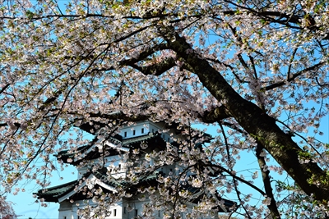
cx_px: 164
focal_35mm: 46
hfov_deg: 42.7
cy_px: 110
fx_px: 421
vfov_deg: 29.3
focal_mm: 46
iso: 400
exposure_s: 1/400
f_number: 10
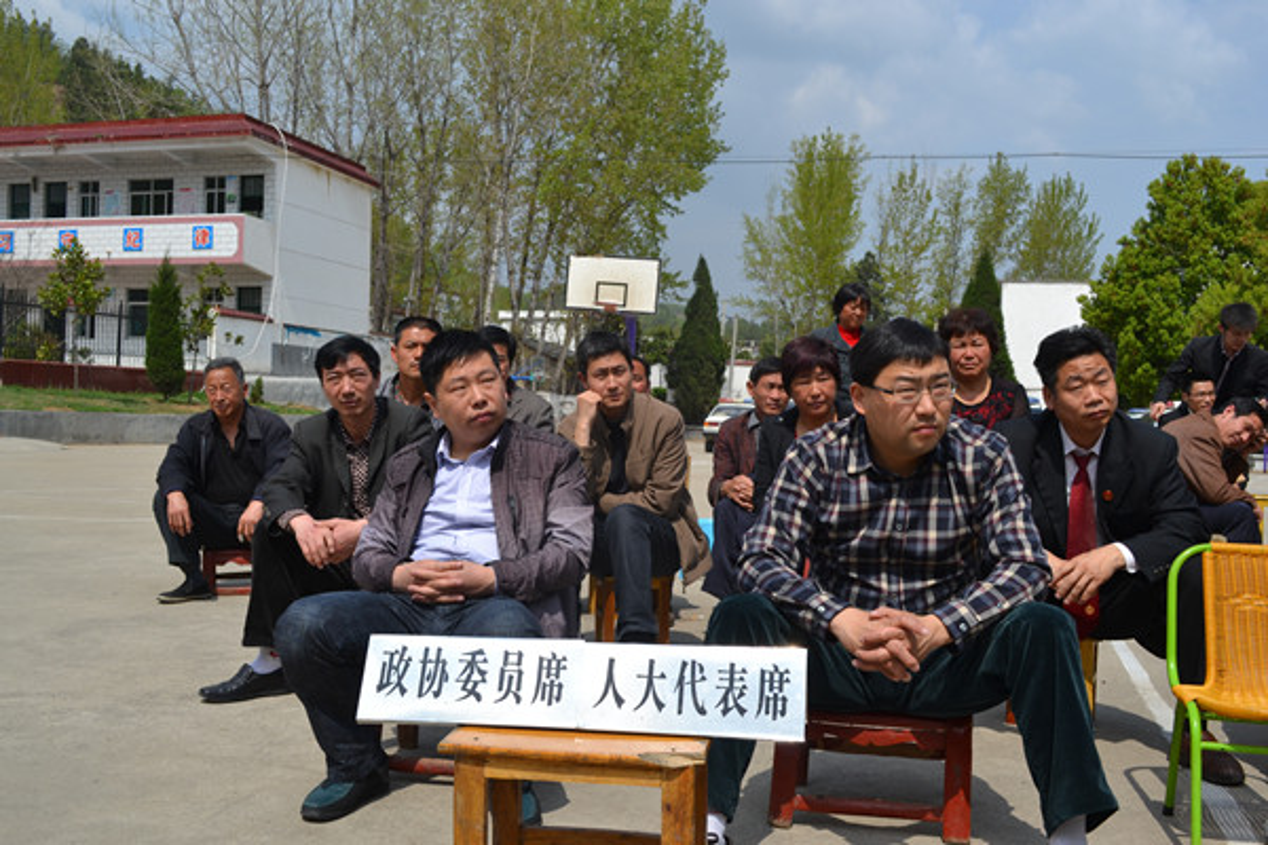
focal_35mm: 36
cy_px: 422
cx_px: 634
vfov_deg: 36.9
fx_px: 1268
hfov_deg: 53.1
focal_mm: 24
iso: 100
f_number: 9
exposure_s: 1/320
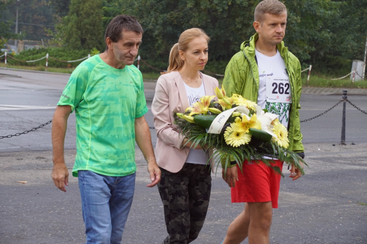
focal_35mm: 90
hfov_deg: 22.6
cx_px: 184
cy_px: 122
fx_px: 918
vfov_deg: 15.2
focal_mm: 60
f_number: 5
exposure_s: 1/160
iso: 500
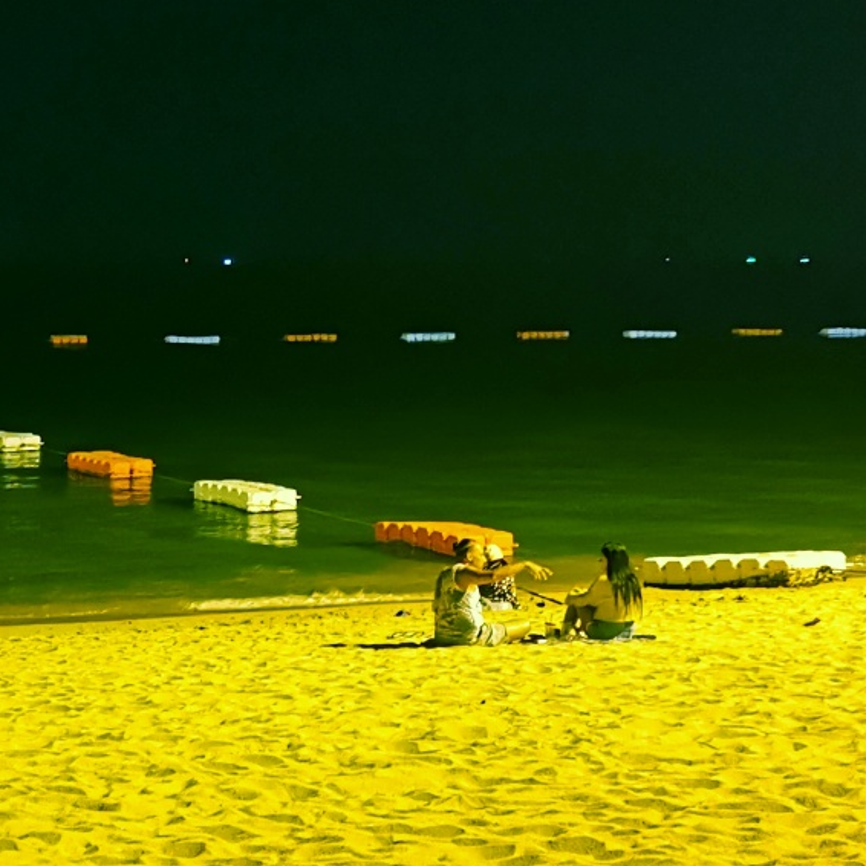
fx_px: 2491
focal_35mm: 88
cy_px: 311
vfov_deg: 19.7
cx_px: 144
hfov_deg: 19.5
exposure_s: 4
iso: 800
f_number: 1.8
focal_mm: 5.58
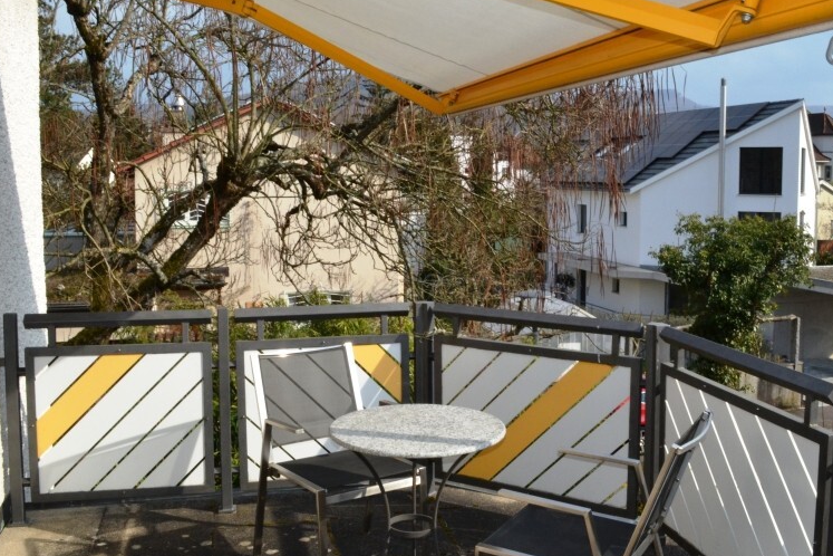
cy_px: 248
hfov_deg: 51.8
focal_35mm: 37
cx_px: 456
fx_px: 856
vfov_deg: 35.9
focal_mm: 18
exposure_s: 1/200
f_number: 22
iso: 800
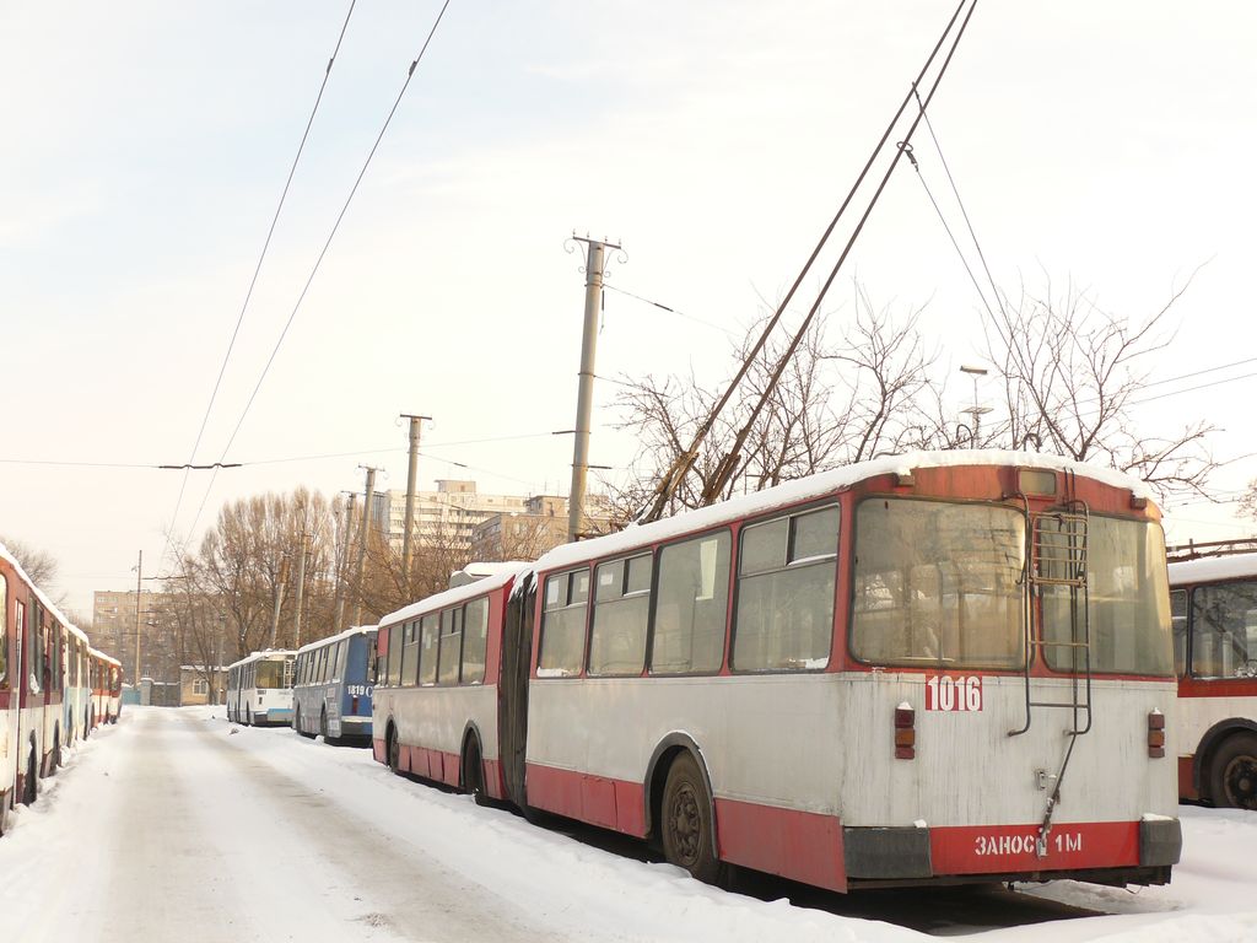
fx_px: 1307
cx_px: 628
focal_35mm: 36
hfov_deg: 51.4
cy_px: 472
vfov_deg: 39.7
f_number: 4
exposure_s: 1/200
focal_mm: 6
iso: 100
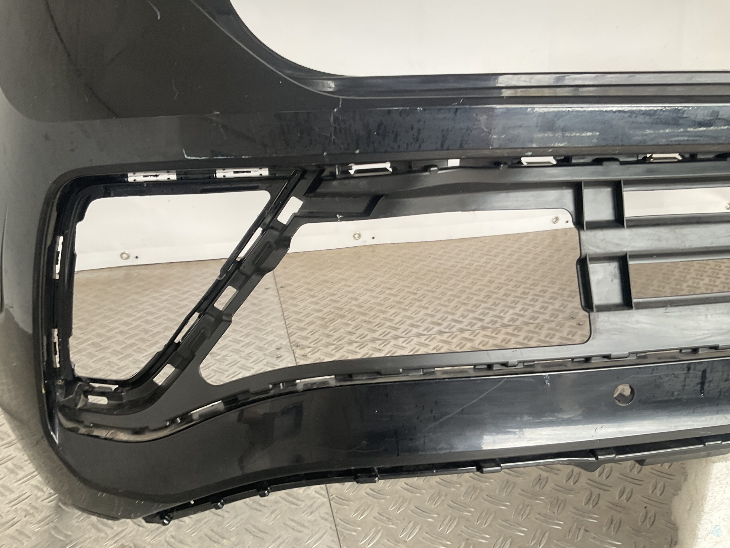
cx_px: 365
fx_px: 612
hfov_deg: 61.7
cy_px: 274
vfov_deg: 48.2
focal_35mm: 29
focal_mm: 3
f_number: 1.8
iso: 40
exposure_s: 1/60
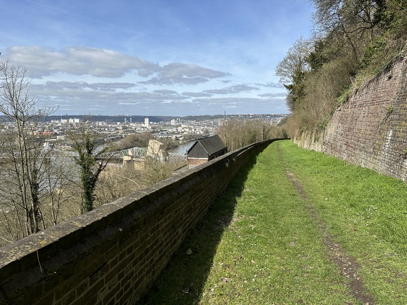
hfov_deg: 71.6
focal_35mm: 24
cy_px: 152
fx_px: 282
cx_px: 204
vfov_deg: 56.8
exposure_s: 1/5263
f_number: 1.78
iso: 80
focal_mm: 6.86
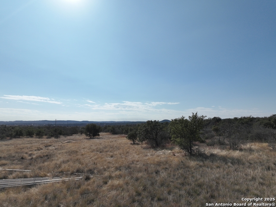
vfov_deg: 56.8
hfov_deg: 71.6
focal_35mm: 24
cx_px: 138
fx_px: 191
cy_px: 104
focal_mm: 12.29
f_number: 2.8
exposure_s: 1/640
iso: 140
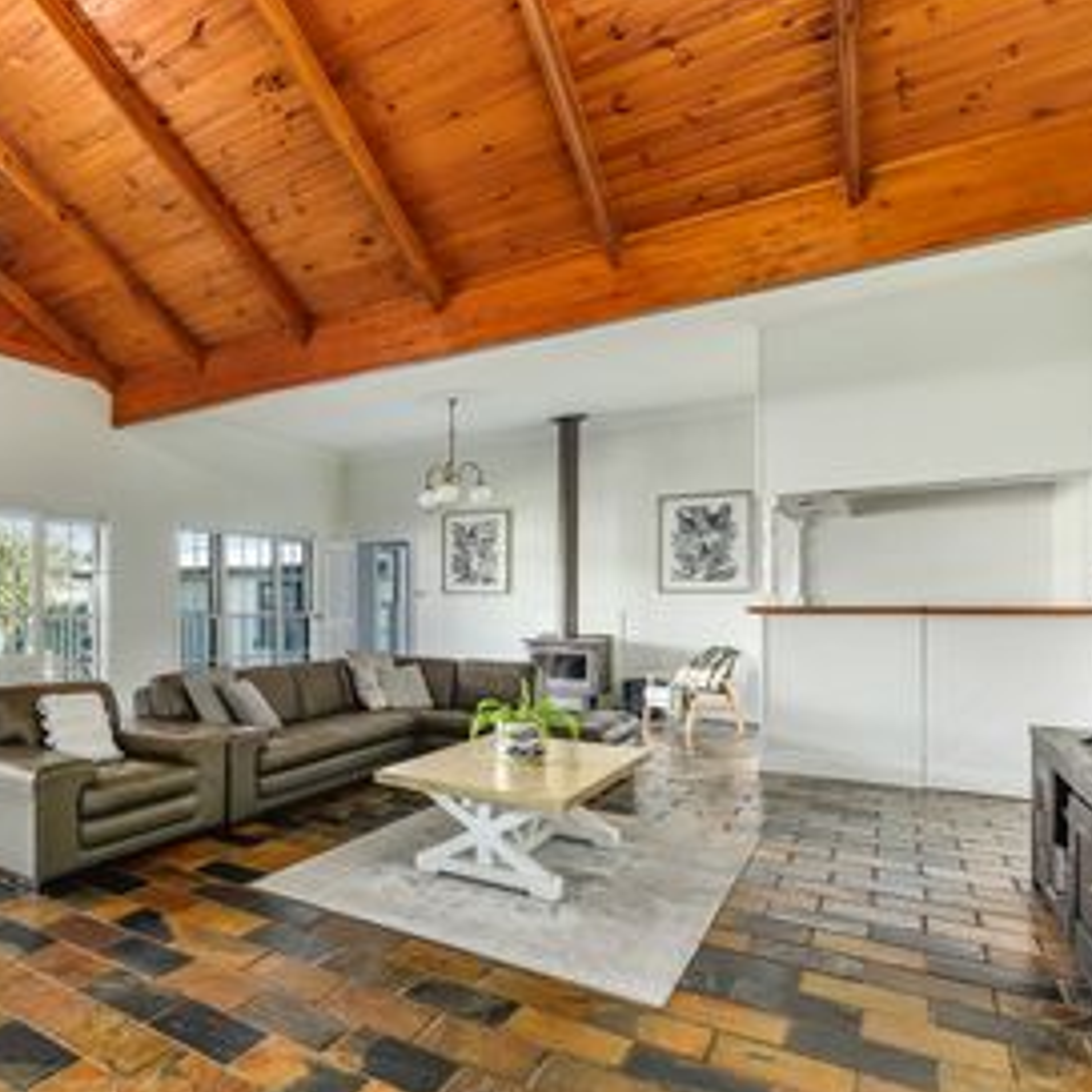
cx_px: 201
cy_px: 604
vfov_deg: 69.4
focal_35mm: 22
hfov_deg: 63.0
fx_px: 785
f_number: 11
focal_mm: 15
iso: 125
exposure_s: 1/2
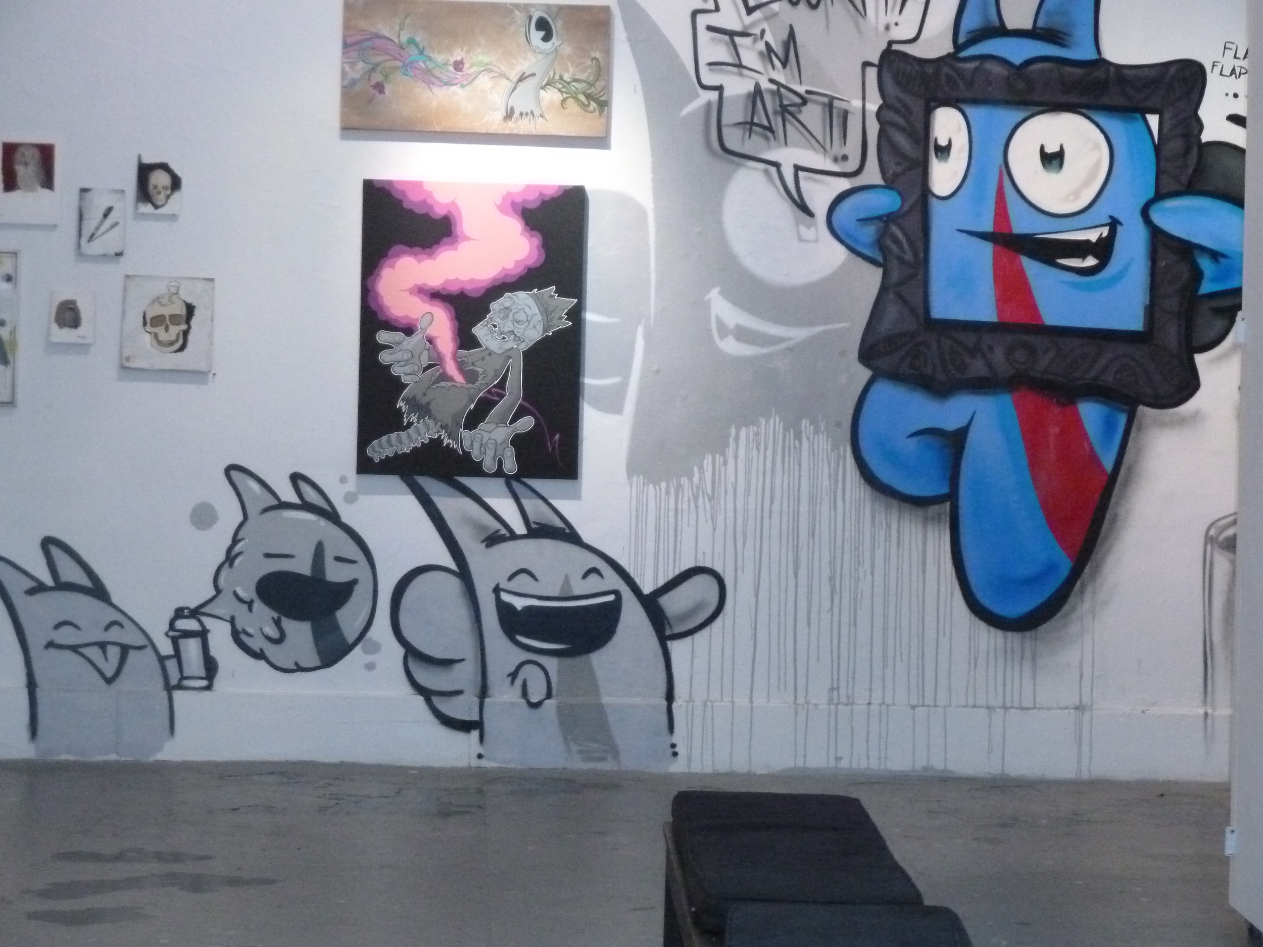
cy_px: 474
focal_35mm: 104
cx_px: 632
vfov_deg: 14.2
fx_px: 3795
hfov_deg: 18.9
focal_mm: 17
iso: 1000
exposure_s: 1/25
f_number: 4.3
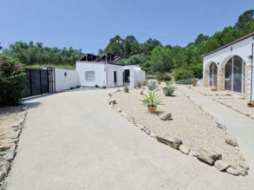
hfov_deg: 94.6
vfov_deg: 77.7
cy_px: 84
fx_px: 117
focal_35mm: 16
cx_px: 124
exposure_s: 1/4529
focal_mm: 2.2
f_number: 2.2
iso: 50
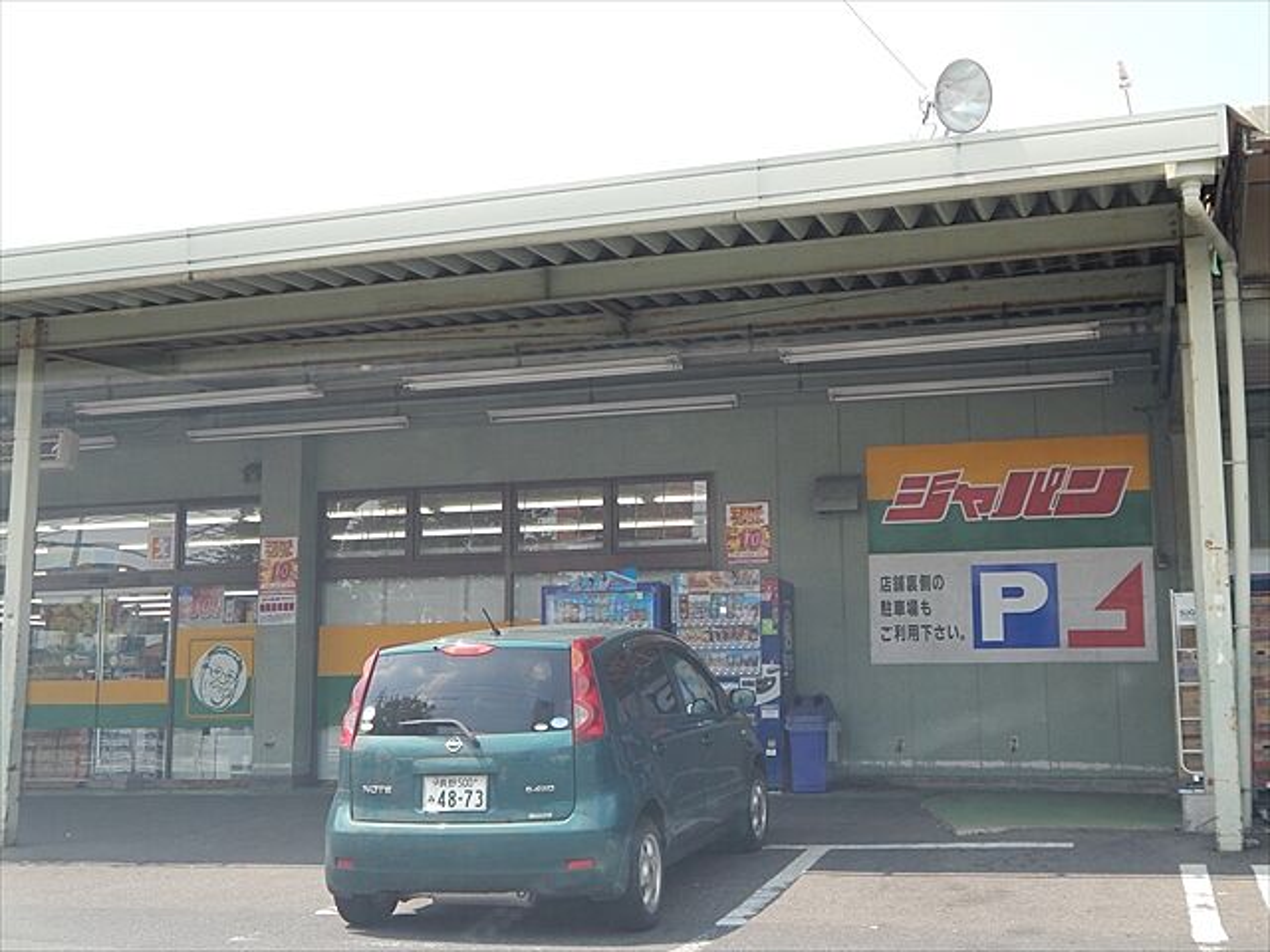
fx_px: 1578
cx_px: 635
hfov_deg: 43.9
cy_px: 476
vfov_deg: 33.6
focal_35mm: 43
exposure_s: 1/400
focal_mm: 7.7
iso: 125
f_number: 3.6
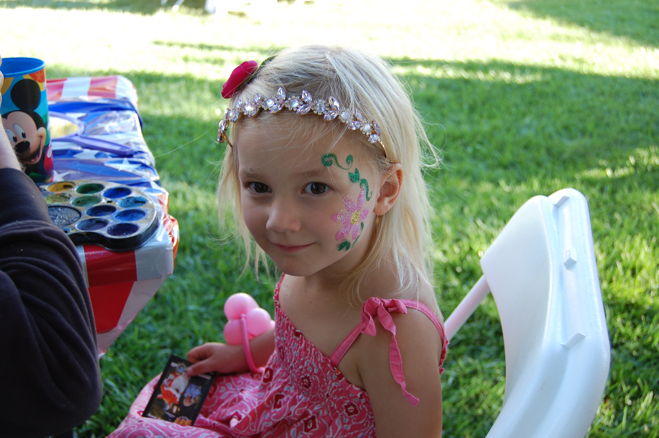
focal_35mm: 45
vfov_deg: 29.8
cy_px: 219
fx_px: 823
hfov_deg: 43.6
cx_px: 330
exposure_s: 1/100
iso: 400
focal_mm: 30
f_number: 5
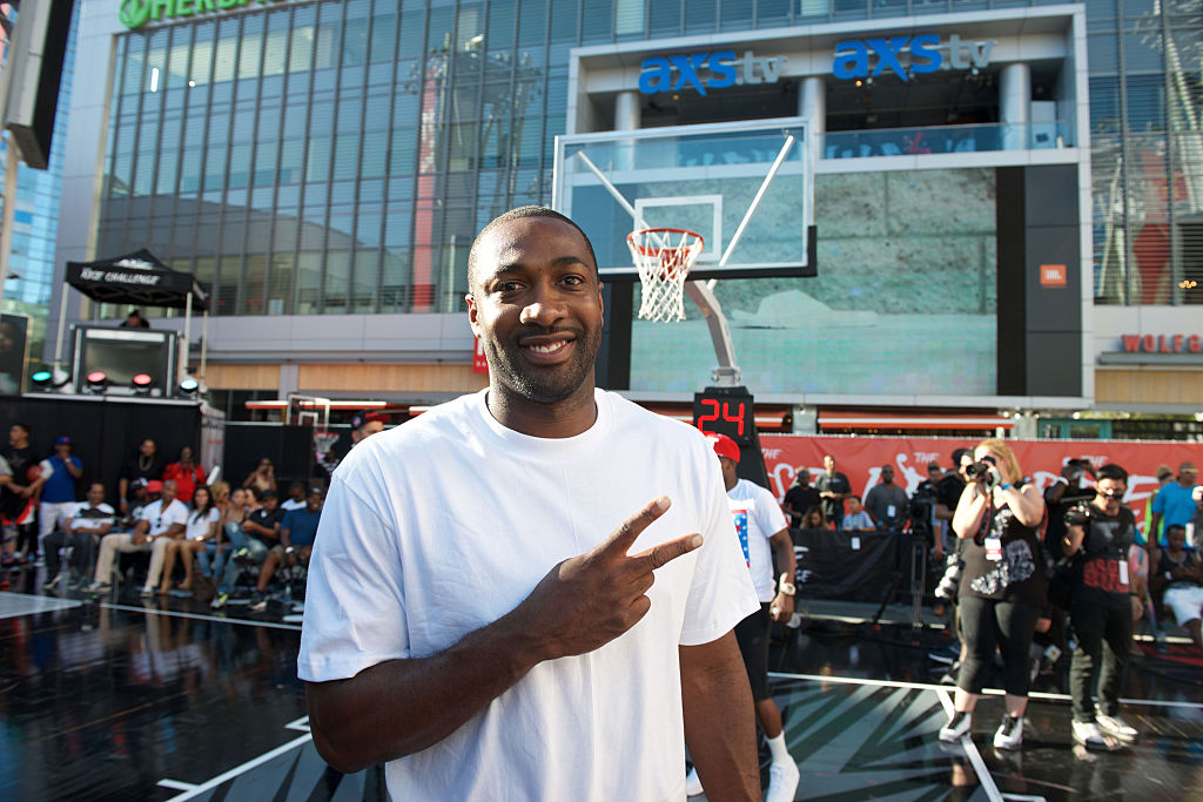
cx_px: 602
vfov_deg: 53.1
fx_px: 802
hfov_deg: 73.7
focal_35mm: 24
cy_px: 401
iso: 200
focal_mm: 24
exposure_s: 1/200
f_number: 5
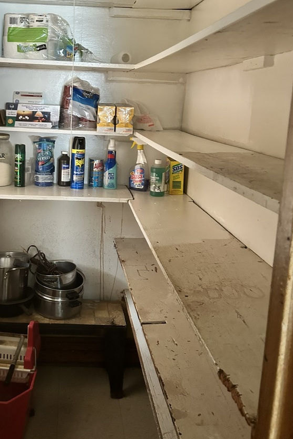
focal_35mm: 35
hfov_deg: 37.2
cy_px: 175
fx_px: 427
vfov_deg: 54.0
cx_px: 86
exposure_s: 1/40
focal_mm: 5.7
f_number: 1.5
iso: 500
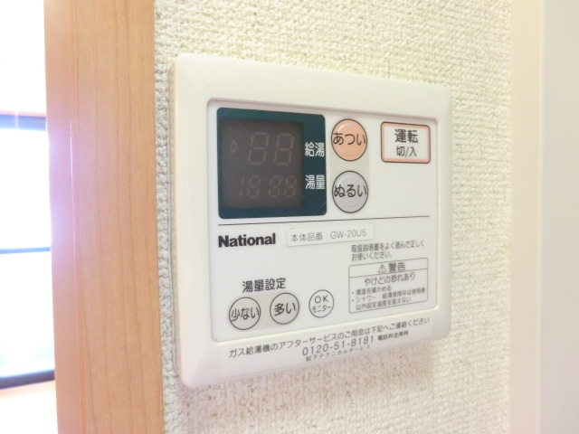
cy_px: 217
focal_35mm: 24
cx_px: 290
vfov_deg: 56.8
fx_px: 401
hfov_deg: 71.6
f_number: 3.2
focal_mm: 4.3
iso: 800
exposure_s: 1/40
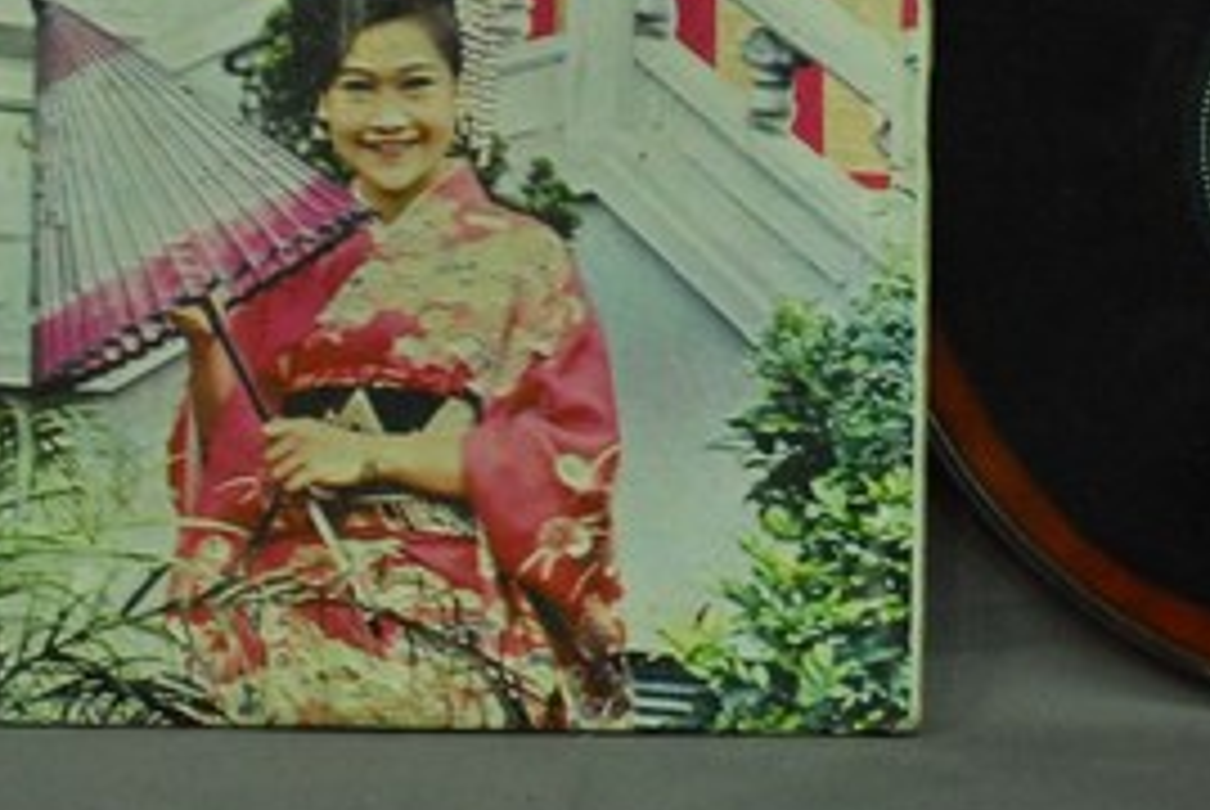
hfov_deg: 9.6
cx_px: 886
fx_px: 7200
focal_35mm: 214
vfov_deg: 6.4
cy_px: 180
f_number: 10
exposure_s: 1/20
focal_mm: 60
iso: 1000
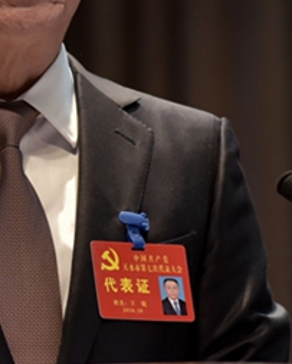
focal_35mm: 394
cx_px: 96
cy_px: 22
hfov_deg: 3.9
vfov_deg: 4.9
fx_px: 4249
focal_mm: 112
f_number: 4
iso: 640
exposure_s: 1/400
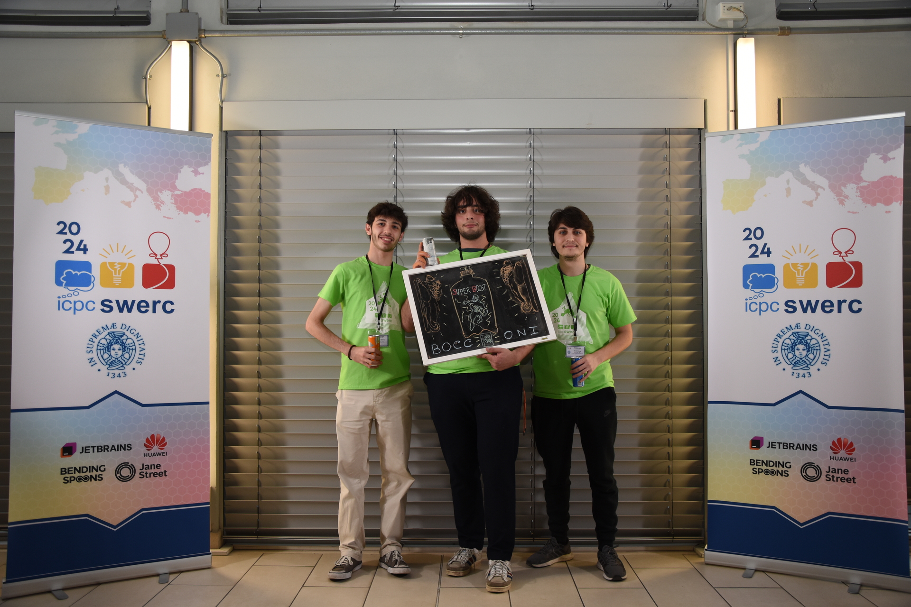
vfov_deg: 40.0
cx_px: 456
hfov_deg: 57.2
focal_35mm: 33
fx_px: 835
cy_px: 304
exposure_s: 1/80
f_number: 3.8
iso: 400
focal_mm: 22
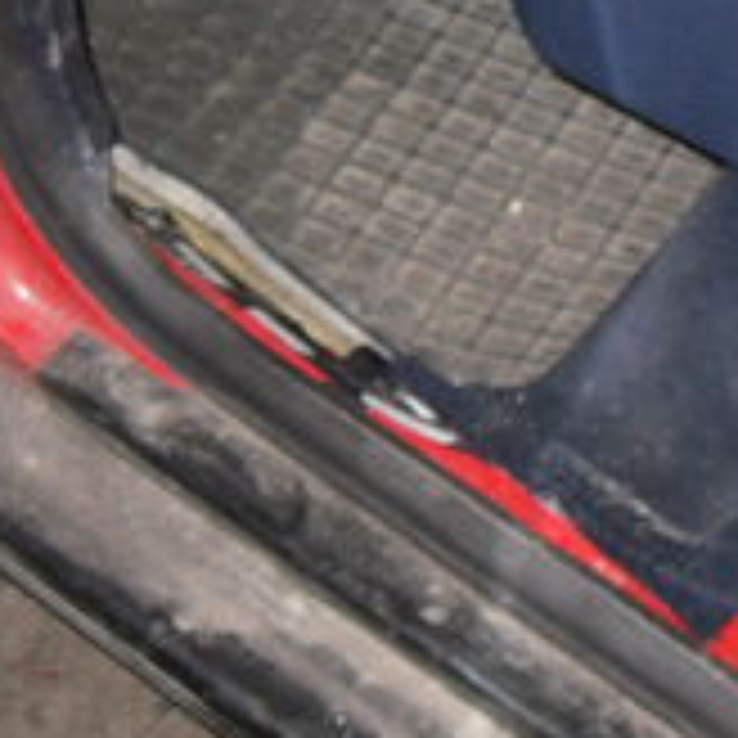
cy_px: 135
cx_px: 850
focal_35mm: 121
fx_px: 2919
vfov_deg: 14.3
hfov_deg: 14.0
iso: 100
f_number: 3.5
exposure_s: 1/45
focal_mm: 6.3
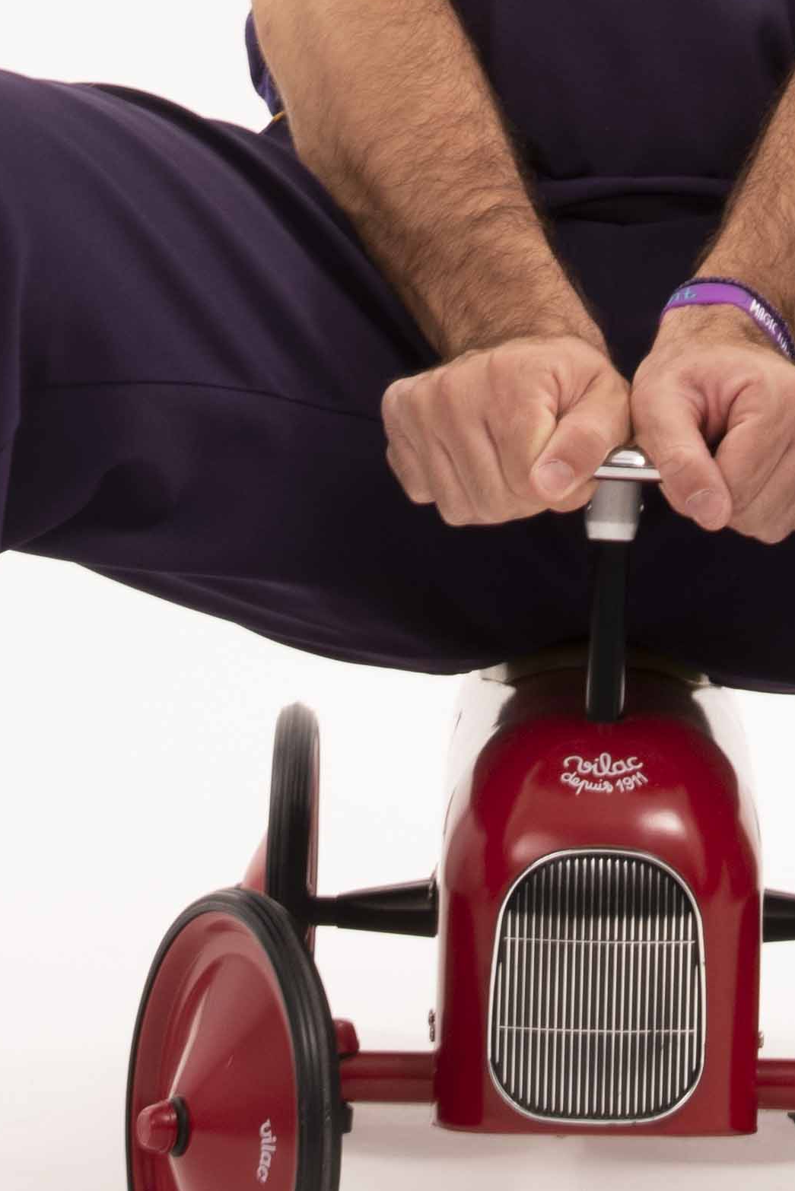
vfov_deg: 8.5
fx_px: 7779
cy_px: -630
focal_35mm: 235
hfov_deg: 5.8
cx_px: 752
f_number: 13
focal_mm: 50
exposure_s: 1/80
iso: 200
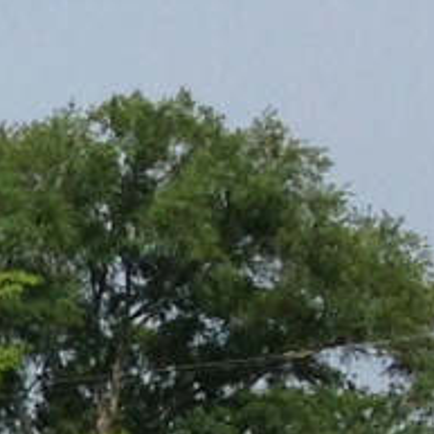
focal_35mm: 309
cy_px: 713
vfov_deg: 5.6
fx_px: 4383
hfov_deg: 5.2
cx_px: -1120
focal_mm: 4.12
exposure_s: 1/1938
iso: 50
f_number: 2.4
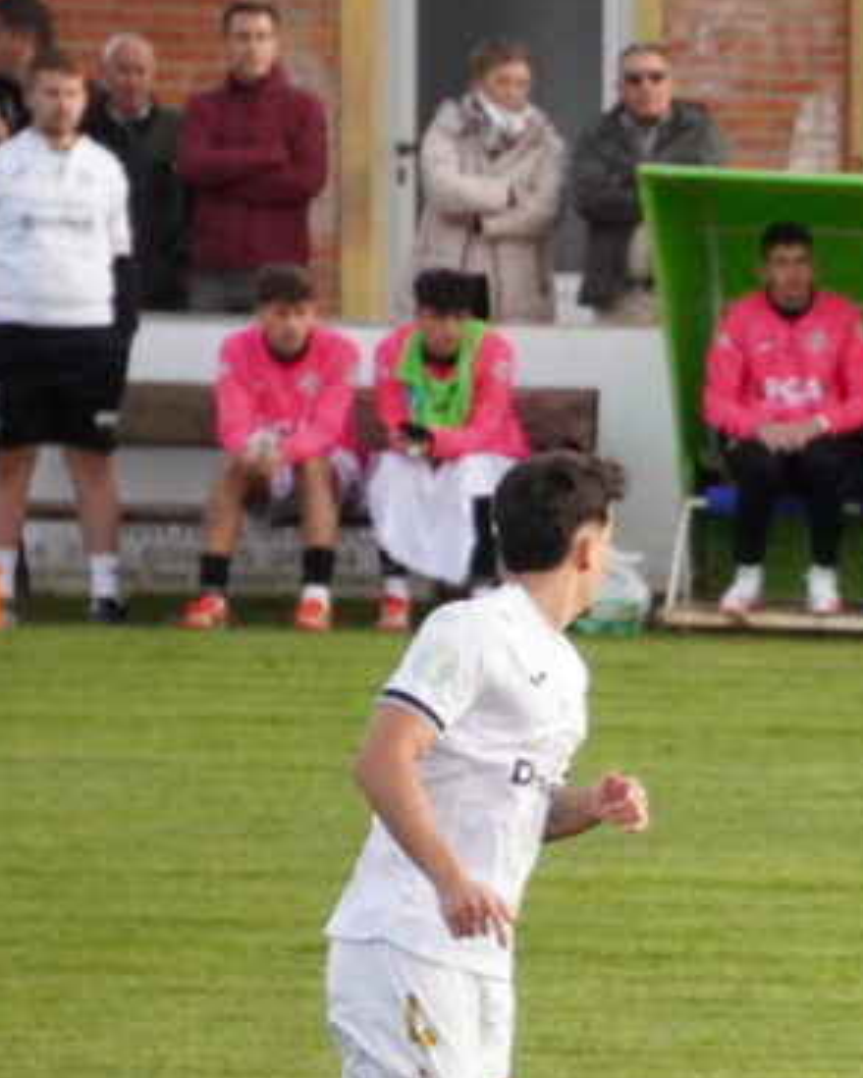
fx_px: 26393
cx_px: 1237
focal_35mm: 827
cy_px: 729
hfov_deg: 1.9
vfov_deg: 2.3
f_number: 6.3
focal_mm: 210
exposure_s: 1/2500
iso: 6400
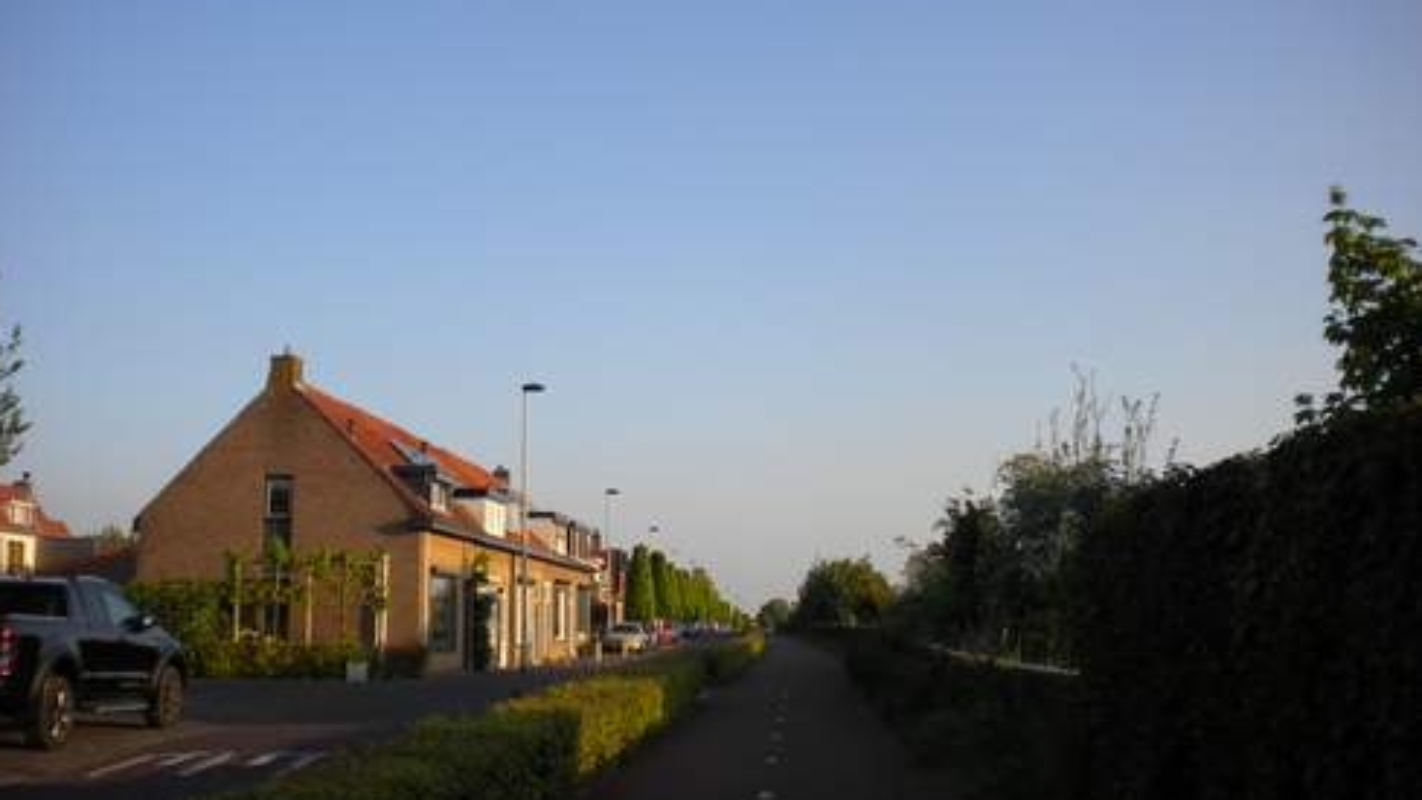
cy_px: 359
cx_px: 701
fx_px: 1470
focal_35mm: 39
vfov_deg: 30.4
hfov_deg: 51.6
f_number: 4.6
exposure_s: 1/358
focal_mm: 6.3
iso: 80
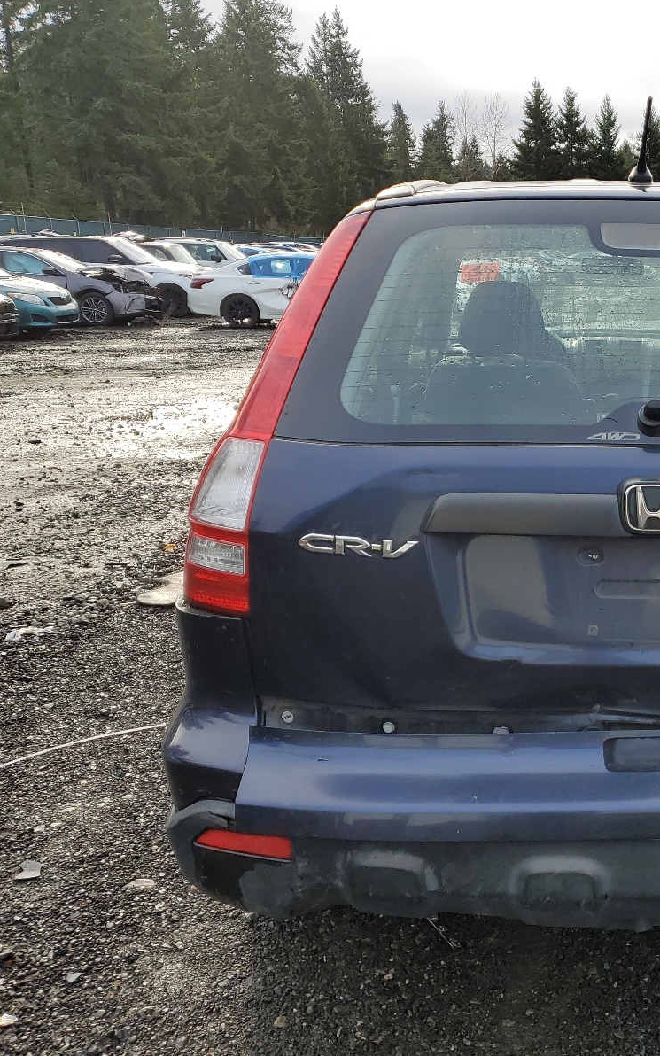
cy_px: 528
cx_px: 611
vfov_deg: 52.7
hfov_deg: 32.5
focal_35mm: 37
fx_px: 1065
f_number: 1.5
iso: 50
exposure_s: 1/769
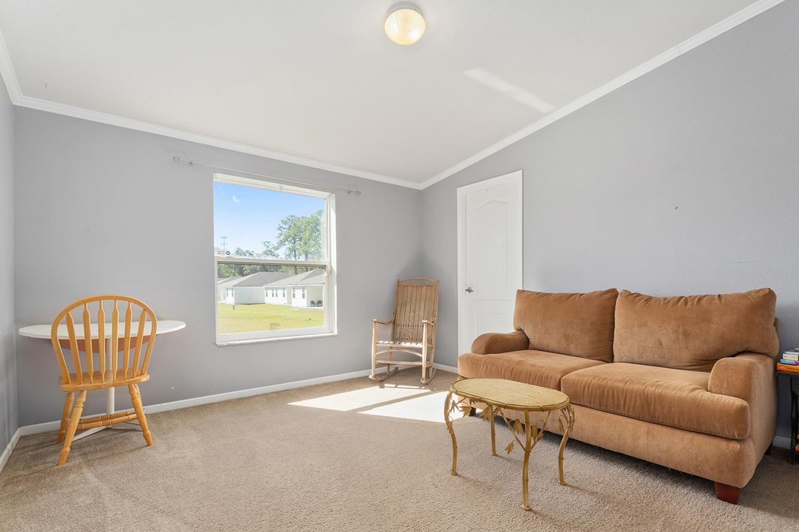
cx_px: 429
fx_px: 377
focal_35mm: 17
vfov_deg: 70.3
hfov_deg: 93.1
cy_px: 287
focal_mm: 14
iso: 400
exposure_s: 1/13
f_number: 7.1
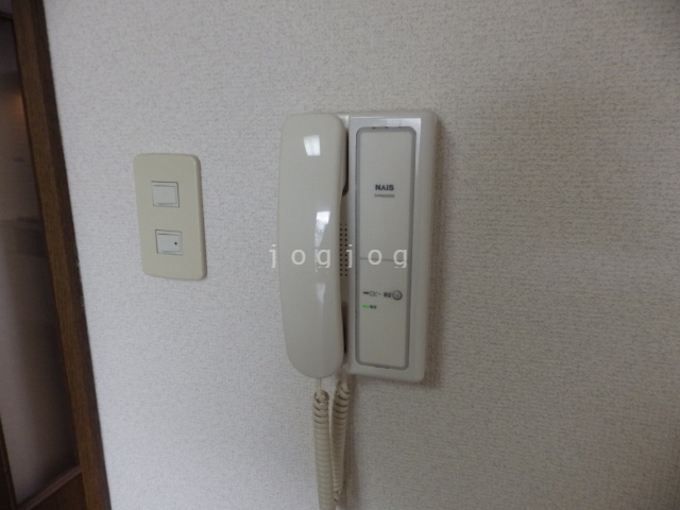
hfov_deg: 76.4
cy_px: 255
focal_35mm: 22
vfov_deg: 61.1
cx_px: 340
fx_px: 432
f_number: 3.1
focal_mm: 4
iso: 250
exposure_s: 1/45
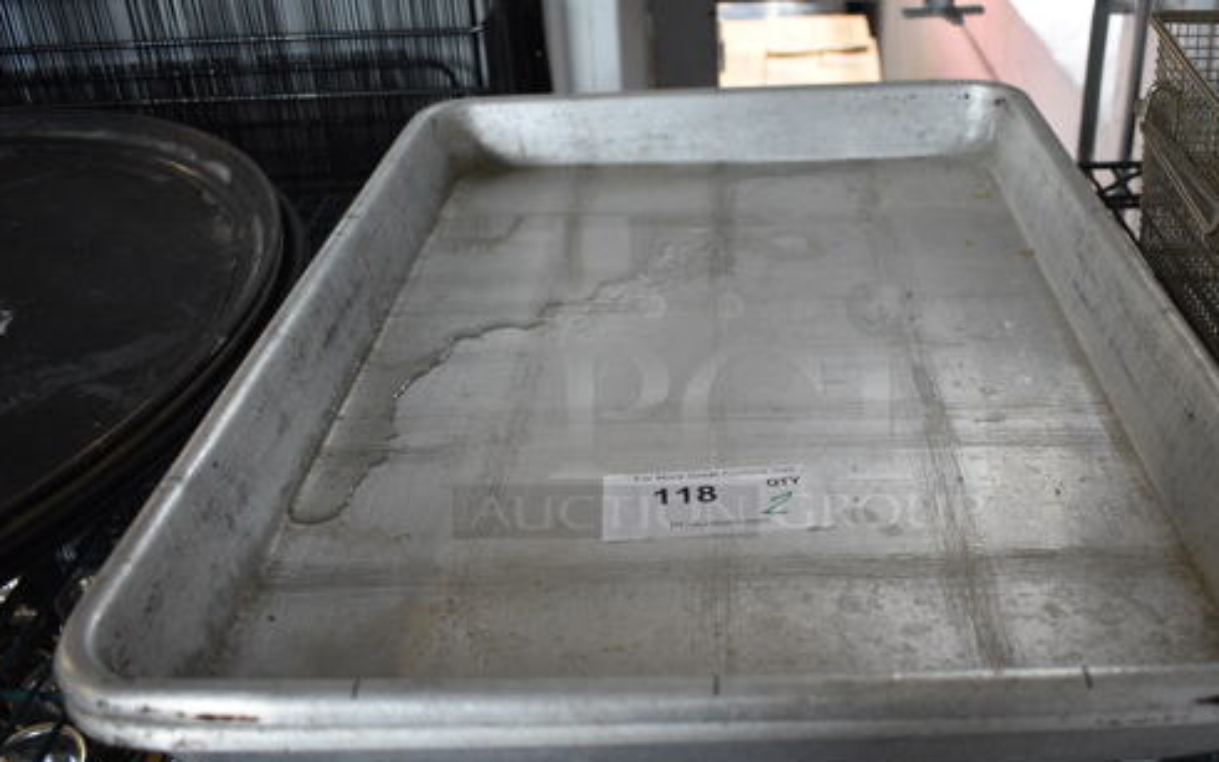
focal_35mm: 38
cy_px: 407
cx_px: 730
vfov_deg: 33.6
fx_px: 1263
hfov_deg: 51.2
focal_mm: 20
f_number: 3.5
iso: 800
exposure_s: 1/160
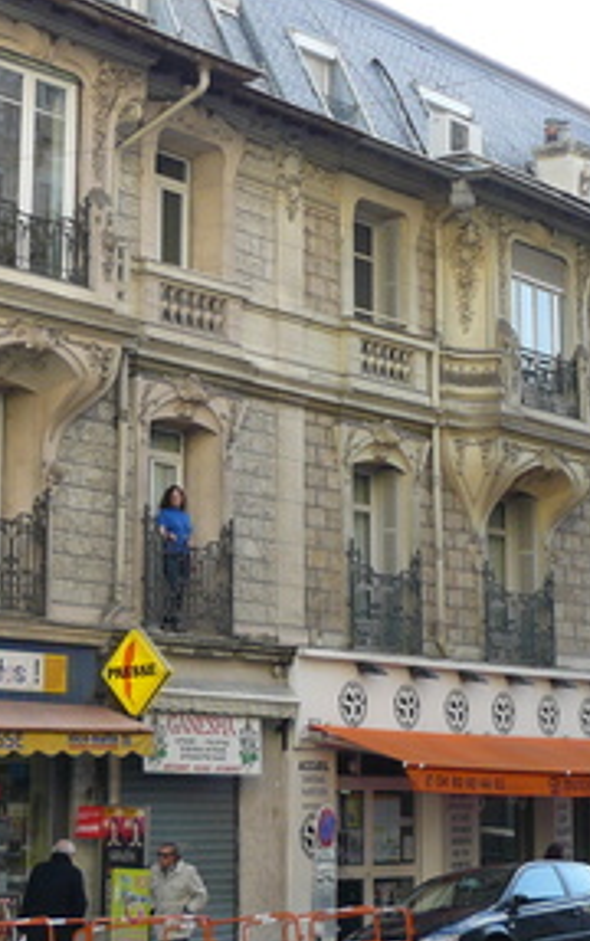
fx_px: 2181
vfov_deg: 24.3
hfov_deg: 15.4
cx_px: 315
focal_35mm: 85
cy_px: 344
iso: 100
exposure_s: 1/125
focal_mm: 6
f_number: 3.6
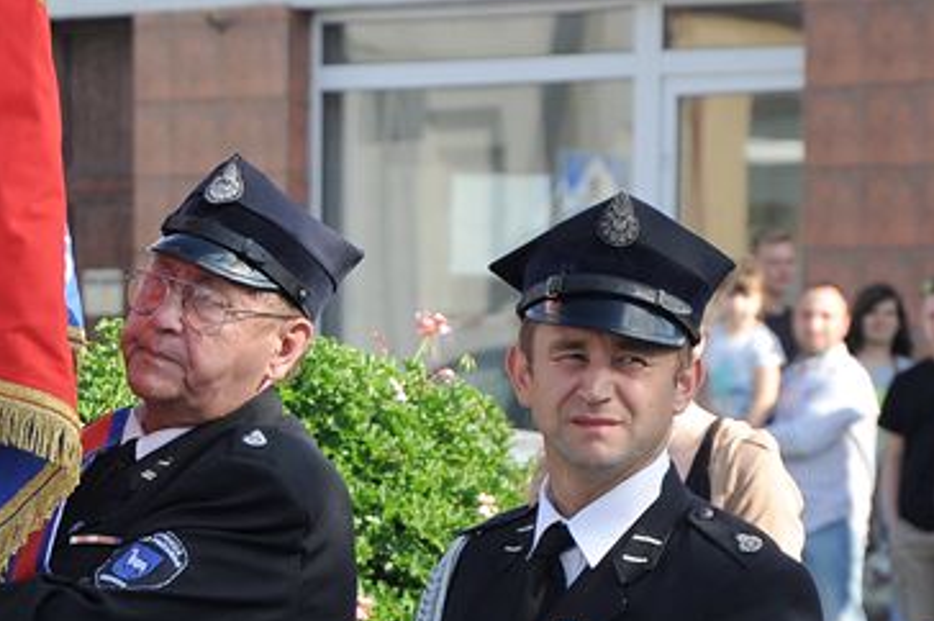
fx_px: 9543
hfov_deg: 5.6
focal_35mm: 368
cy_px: 599
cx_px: 182
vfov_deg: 3.7
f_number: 5.6
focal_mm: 105
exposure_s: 1/500
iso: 400
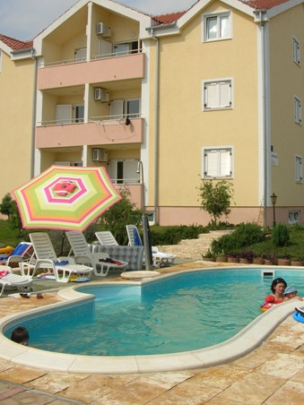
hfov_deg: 31.4
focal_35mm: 46
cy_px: 160
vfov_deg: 41.0
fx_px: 539
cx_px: 186
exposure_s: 1/466
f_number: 5.6
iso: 50
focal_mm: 5.8
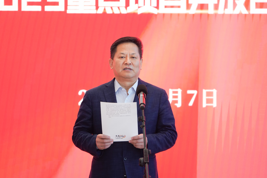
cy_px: 89
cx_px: 134
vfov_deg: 4.6
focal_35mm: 300
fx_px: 2225
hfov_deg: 6.9
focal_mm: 300
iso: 1600
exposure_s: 1/160
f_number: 5.6
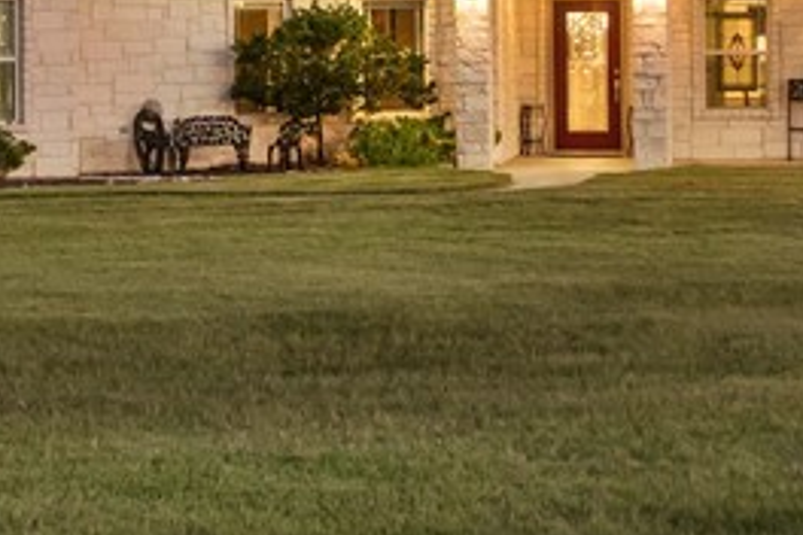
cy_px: -6
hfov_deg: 15.0
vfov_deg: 10.0
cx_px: 182
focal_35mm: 136
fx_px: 3033
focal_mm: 22
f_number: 4.5
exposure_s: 1/20
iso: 800
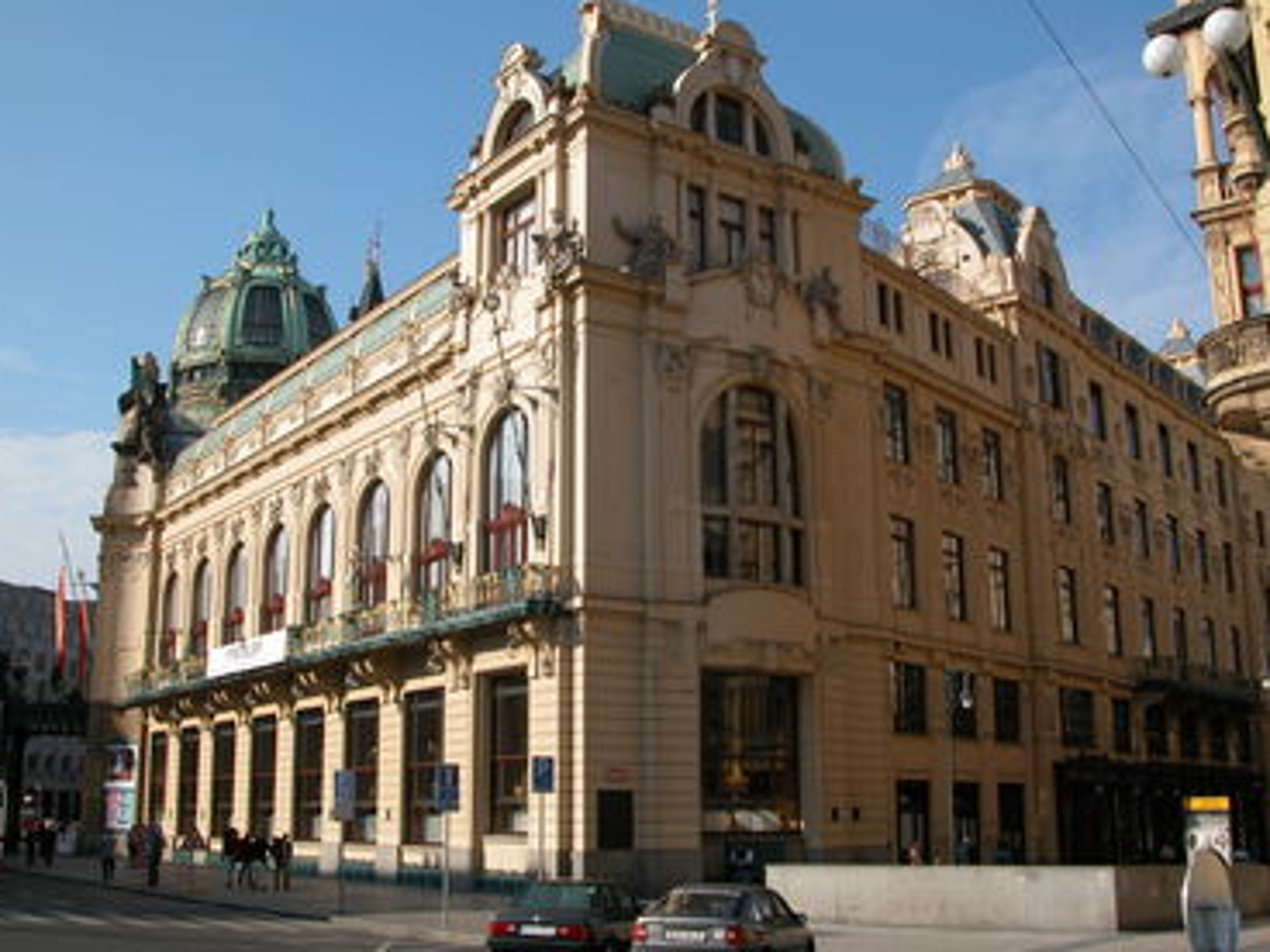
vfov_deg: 37.7
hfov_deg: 48.9
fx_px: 1394
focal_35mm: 38
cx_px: 583
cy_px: 476
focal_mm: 8.9
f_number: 6.3
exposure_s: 1/357
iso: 100
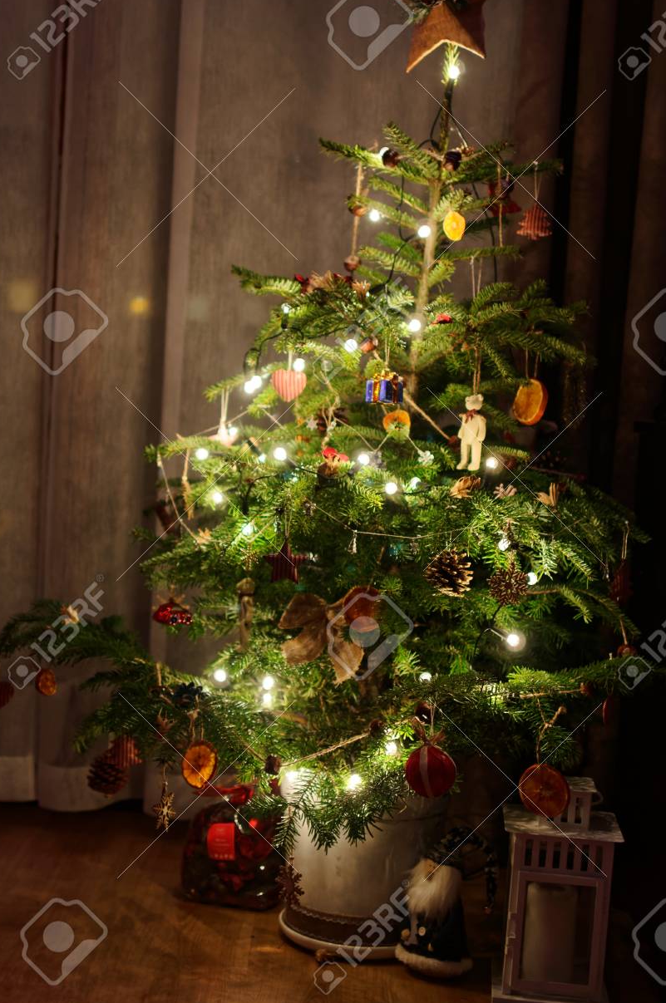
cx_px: 334
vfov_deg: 35.4
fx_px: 1574
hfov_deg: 23.9
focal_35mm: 57
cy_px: 478
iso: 200
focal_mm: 35
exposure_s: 1/6
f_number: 1.8
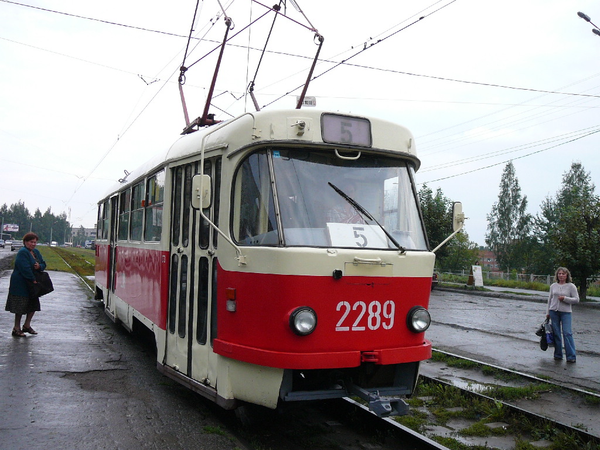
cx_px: 300
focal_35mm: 38
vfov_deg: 37.7
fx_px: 659
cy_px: 225
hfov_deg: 49.0
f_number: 3
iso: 100
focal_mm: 5.6
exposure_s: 1/500
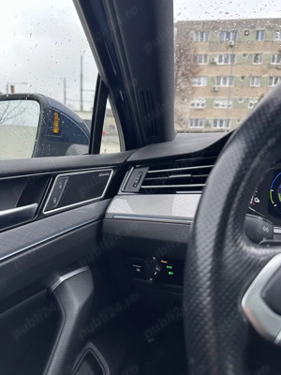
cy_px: 188
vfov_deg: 71.6
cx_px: 140
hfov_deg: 56.8
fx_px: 260
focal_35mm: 24
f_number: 1.78
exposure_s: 1/84
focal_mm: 6.86
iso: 160
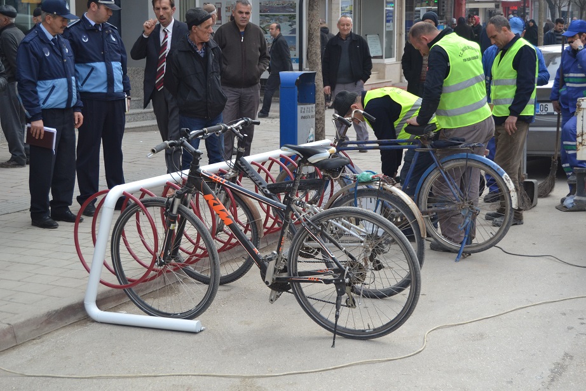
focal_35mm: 63
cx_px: 293
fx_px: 1026
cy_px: 196
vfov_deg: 21.6
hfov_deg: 31.9
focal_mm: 42
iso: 500
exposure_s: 1/500
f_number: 5
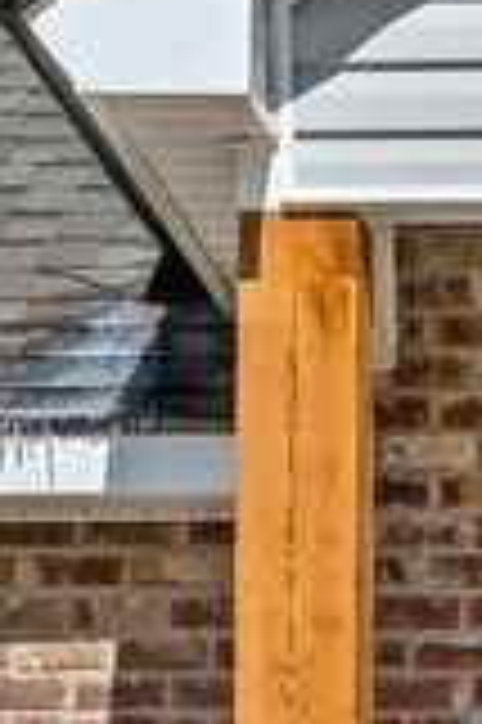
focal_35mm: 187
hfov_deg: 7.2
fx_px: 3763
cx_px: 793
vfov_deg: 10.7
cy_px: 1048
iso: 125
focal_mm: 40
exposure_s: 1/2000
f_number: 5.6
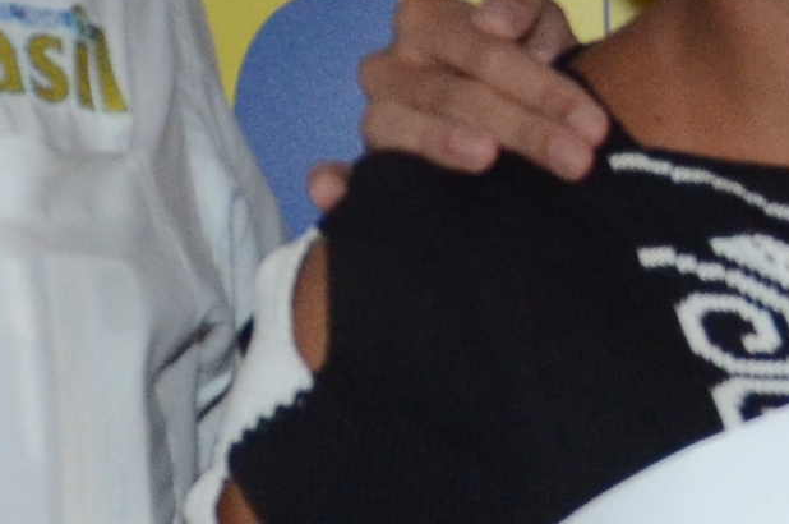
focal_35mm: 263
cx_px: 1052
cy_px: 504
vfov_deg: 5.2
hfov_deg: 7.7
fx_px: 5755
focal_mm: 22
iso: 1000
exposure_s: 1/80
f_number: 3.8
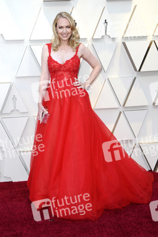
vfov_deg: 34.5
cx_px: 79
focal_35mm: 58
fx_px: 381
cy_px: 118
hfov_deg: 23.4
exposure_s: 1/250
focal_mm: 58
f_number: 8
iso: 800
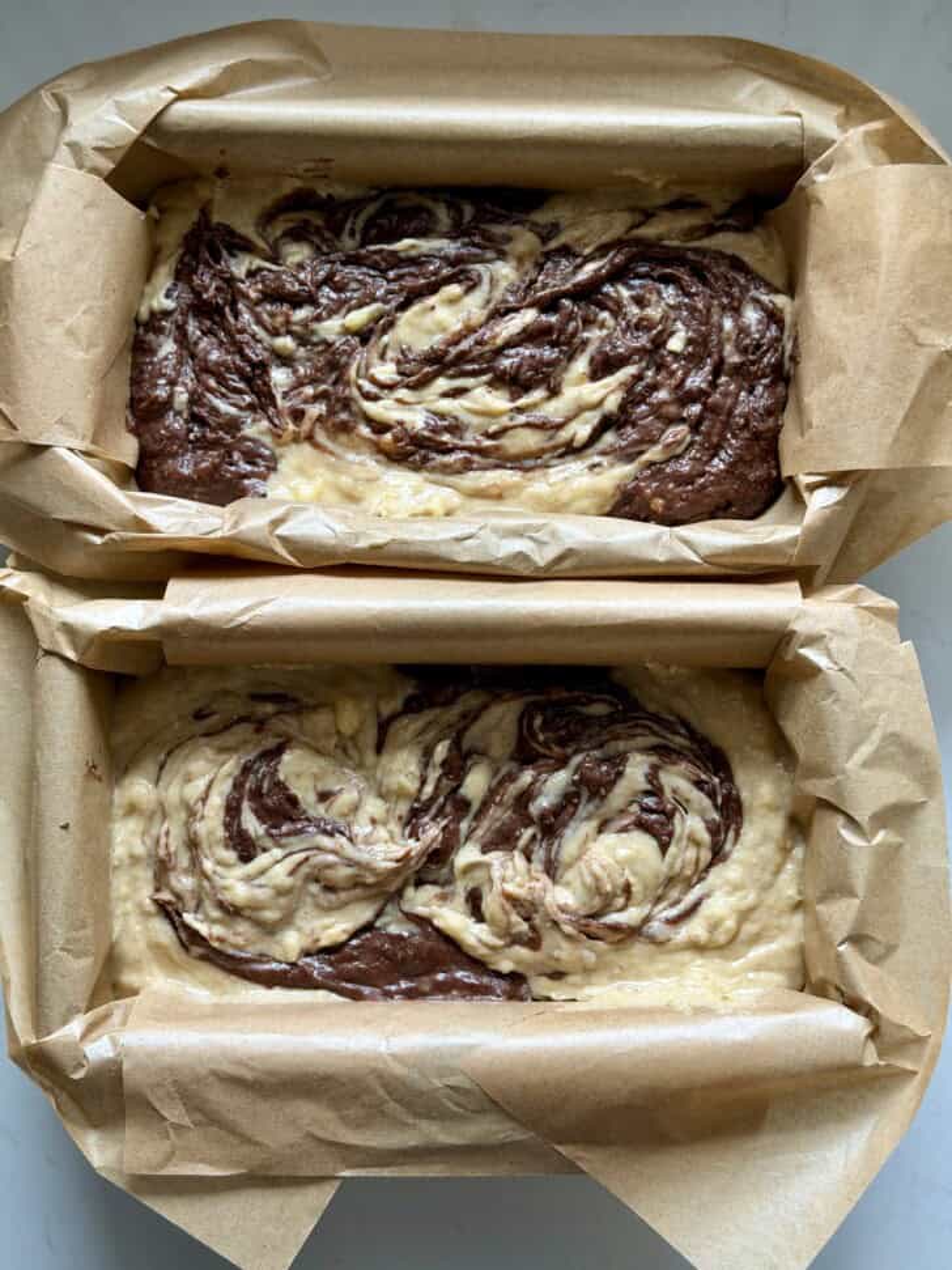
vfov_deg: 39.7
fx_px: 1760
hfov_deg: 30.3
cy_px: 635
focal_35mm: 48
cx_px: 476
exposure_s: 1/84
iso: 100
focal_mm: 6.8
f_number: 1.8
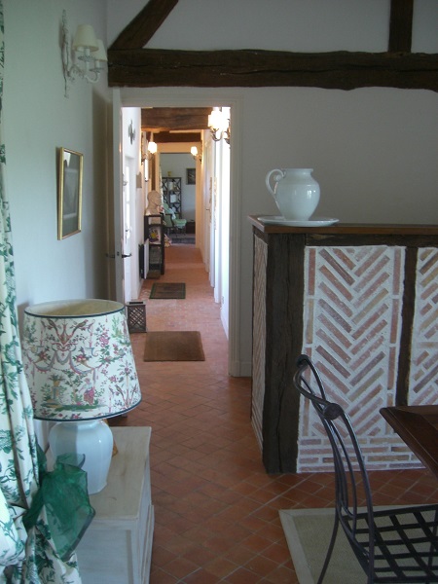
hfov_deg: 37.7
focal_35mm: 38
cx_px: 219
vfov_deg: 49.0
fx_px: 641
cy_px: 292
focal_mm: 6.2
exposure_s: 1/20
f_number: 2.7
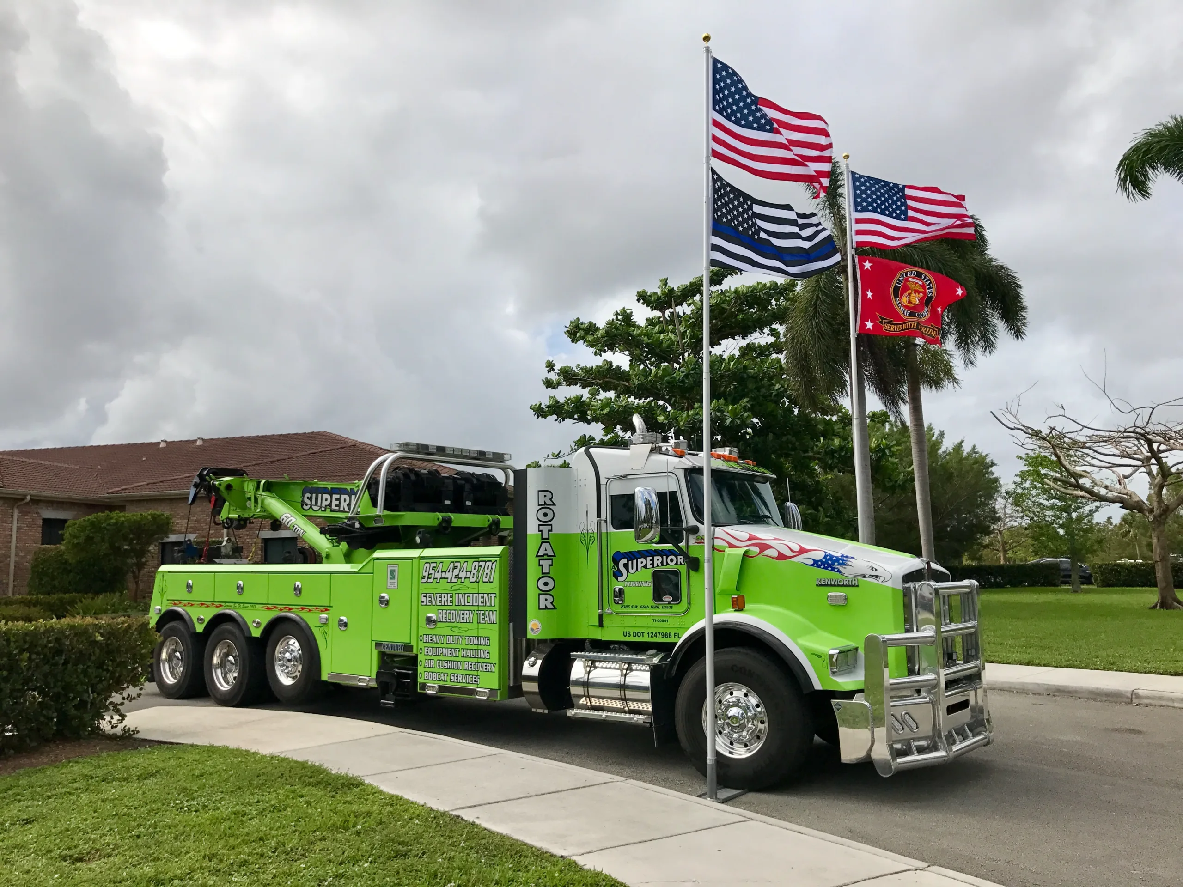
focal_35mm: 28
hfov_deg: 63.4
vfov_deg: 49.7
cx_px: 592
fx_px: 957
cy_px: 444
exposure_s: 1/3300
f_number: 1.8
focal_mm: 3.99
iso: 20
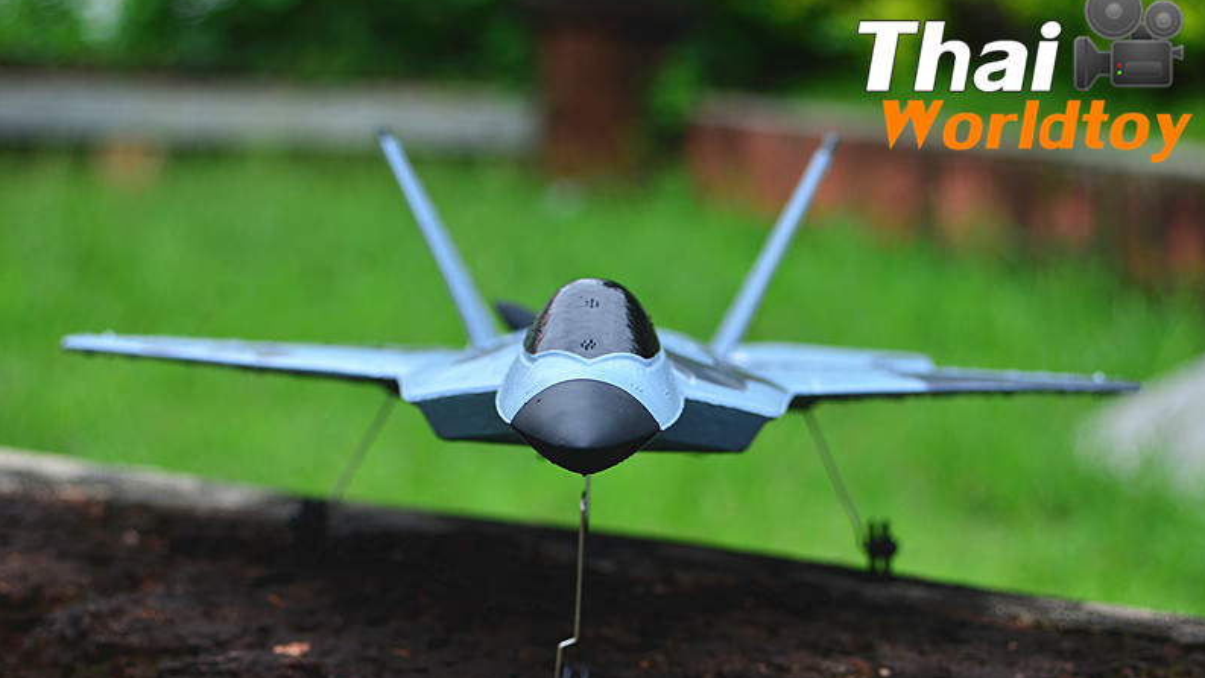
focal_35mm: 98
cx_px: 605
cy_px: 370
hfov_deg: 21.8
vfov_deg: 12.4
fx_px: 3131
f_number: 5
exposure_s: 1/50
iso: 100
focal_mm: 62
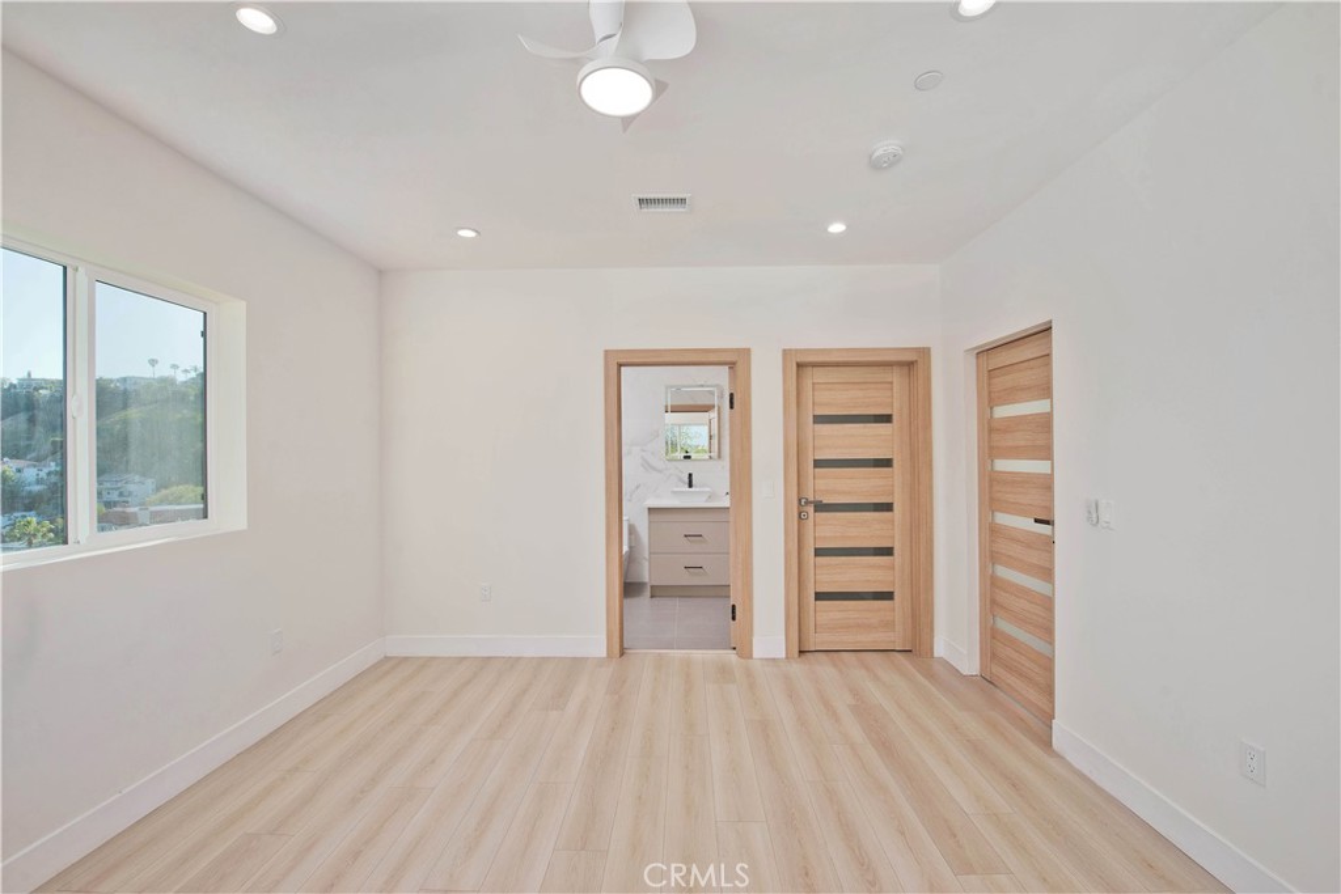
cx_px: 670
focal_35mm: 14
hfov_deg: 104.2
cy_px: 447
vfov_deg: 81.2
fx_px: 522
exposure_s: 1/400
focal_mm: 14
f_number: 7.1
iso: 400
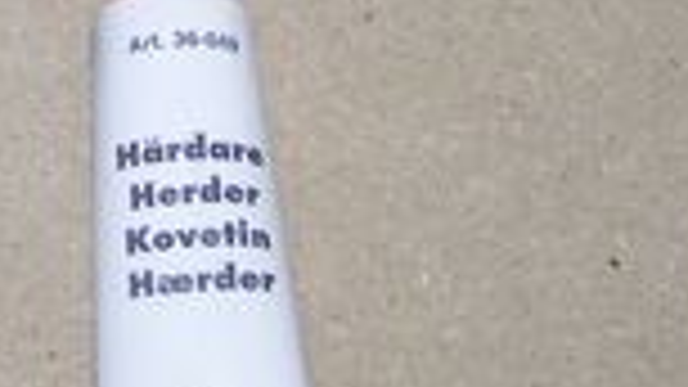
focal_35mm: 173
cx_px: 27
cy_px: -9
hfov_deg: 12.3
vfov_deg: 7.0
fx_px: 3155
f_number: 2.8
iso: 80
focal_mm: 6.3
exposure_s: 1/60
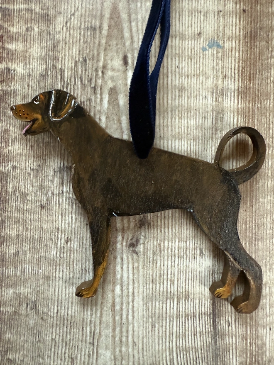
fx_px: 253
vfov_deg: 71.6
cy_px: 182
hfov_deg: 56.8
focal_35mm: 24
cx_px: 137
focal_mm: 2.22
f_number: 2.2
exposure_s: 1/60
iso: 640
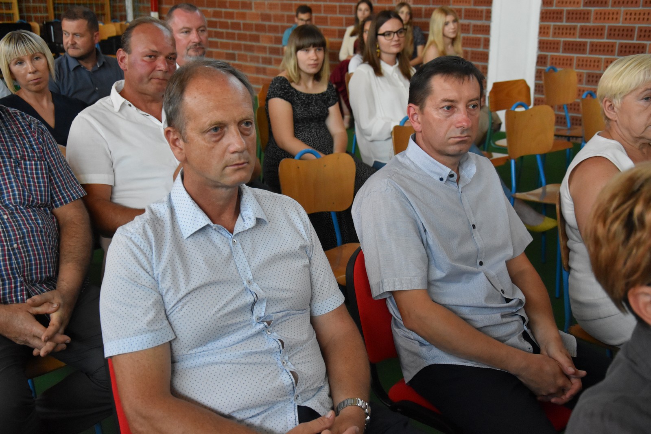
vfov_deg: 28.1
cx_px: 326
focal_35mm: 48
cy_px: 217
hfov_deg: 41.1
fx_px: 868
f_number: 4.2
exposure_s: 1/250
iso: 3200
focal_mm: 32
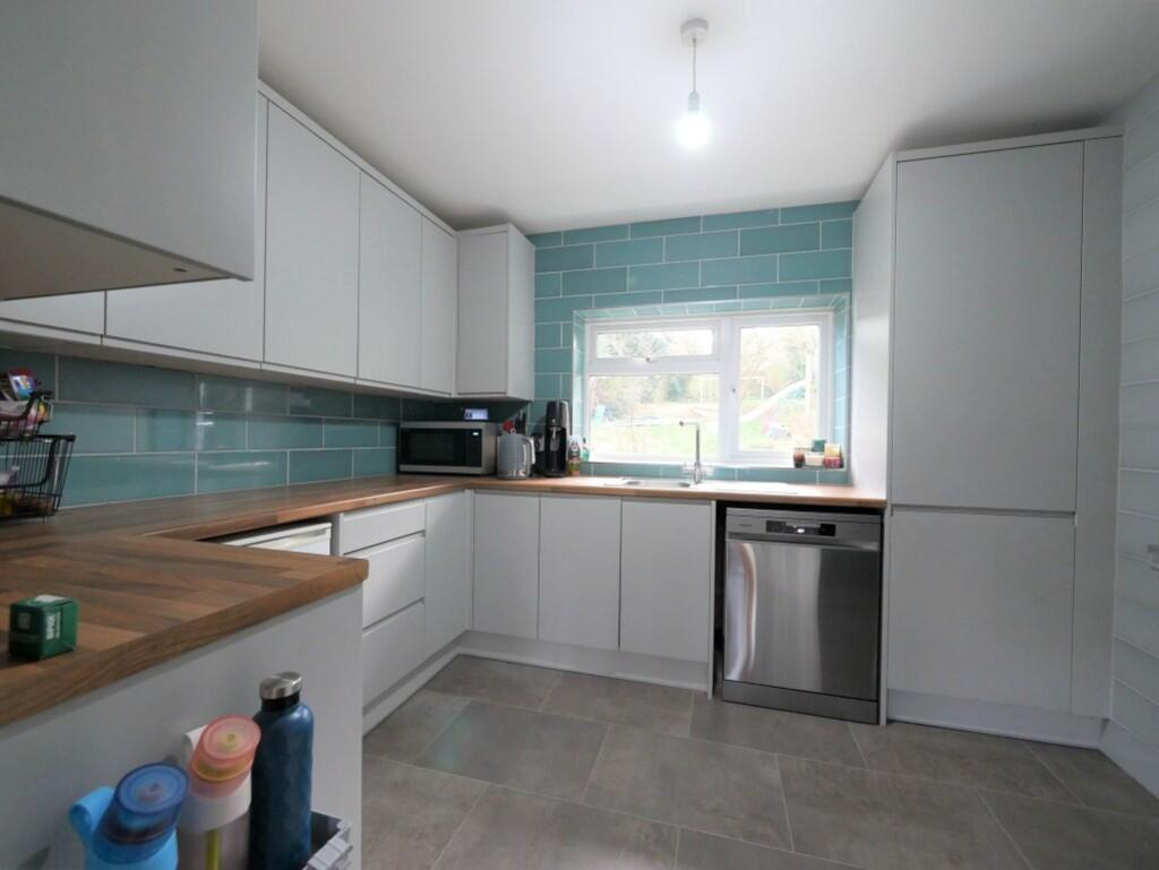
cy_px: 435
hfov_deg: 102.0
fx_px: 469
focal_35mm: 14
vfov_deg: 85.7
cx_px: 580
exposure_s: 1/60
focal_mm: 7
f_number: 4
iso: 1250
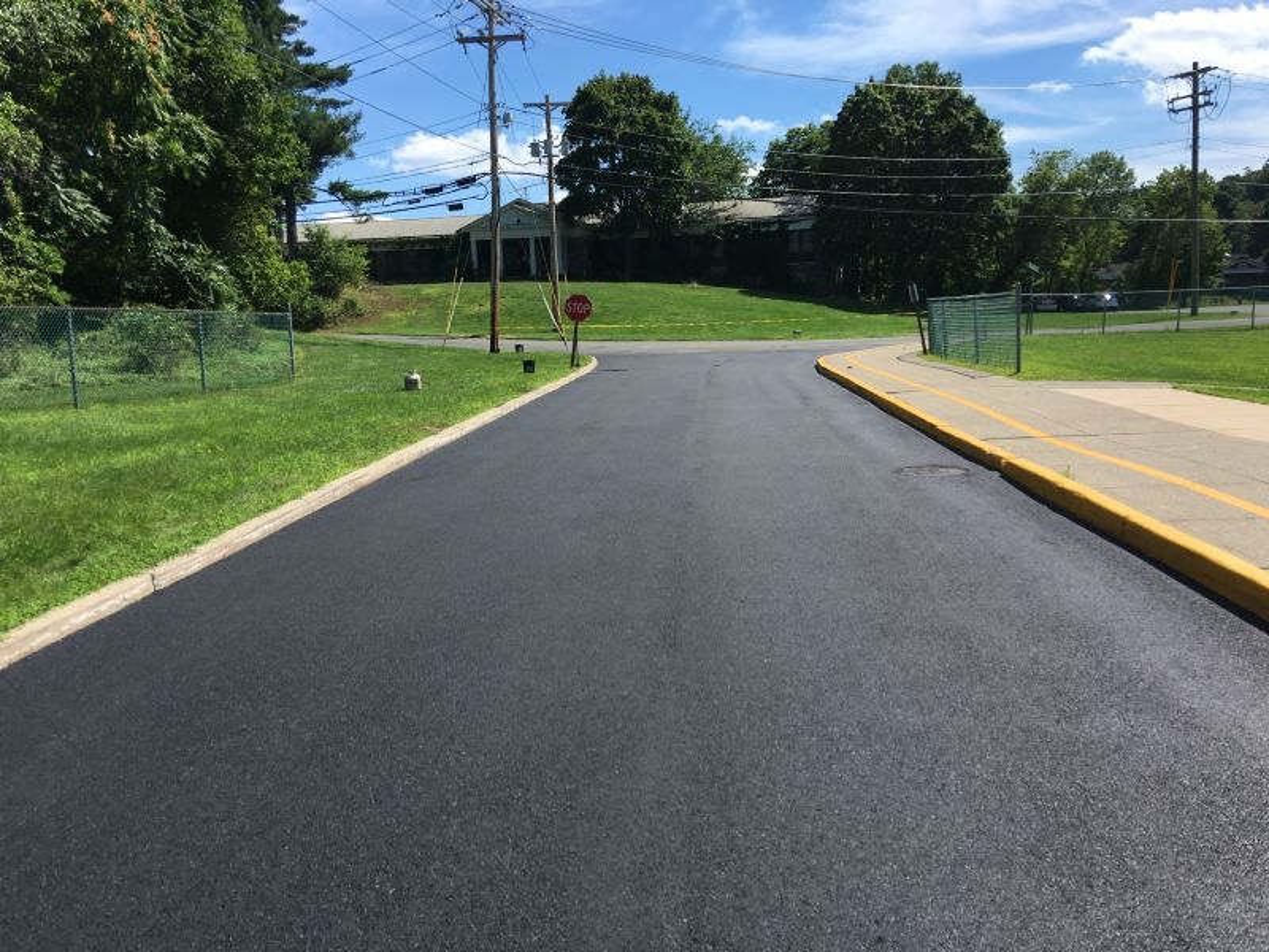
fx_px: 1063
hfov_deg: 61.7
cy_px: 476
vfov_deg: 48.2
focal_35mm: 29
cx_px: 634
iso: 25
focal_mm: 4.15
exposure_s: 1/1709
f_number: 2.2
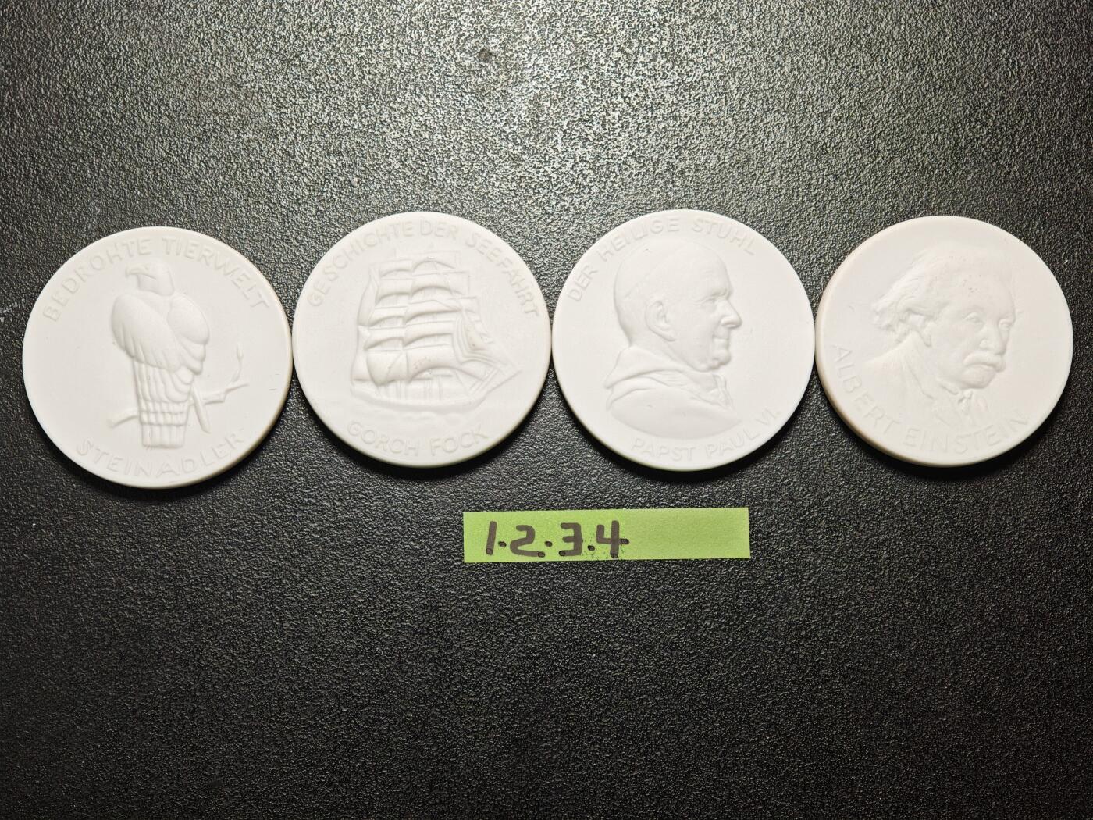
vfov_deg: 24.4
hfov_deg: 32.2
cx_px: 546
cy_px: 410
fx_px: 1894
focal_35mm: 60
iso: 320
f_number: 2
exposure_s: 1/108
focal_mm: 9
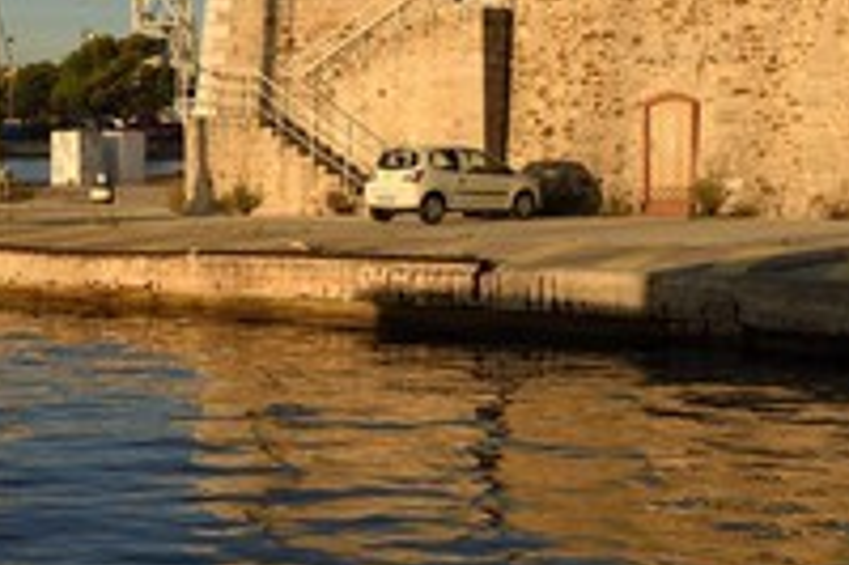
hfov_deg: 20.2
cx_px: 450
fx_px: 2380
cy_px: 183
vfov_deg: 13.5
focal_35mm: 101
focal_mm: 48
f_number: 9
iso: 200
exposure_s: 1/320
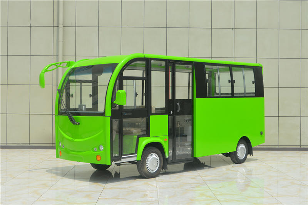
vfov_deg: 29.8
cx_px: 154
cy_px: 102
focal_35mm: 45
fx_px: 384
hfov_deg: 43.7
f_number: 9
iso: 100
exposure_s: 1/320
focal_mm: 30
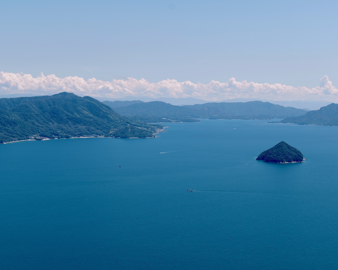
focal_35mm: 68
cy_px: 135
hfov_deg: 27.9
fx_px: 680
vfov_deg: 22.5
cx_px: 174
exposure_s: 1/320
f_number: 7.1
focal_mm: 60
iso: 100
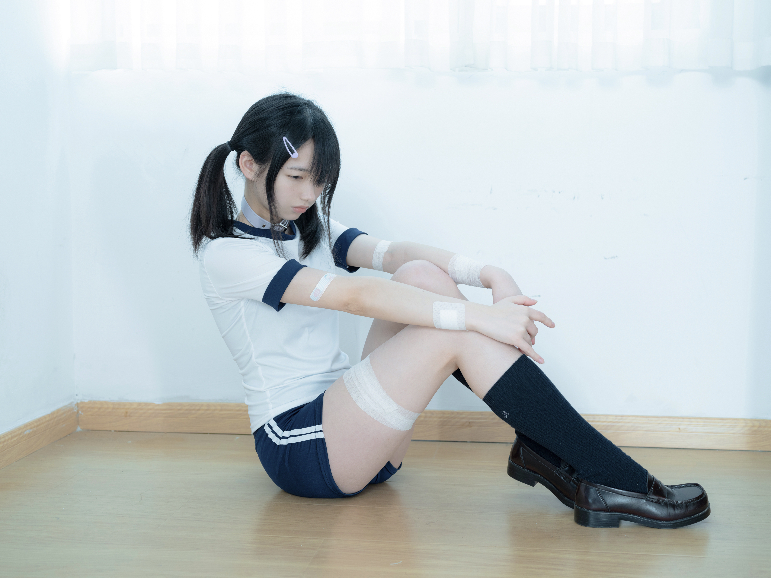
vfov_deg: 29.1
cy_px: 289
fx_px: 1114
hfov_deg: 38.2
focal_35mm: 50
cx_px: 386
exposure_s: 1/40
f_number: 5
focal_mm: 63
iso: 400
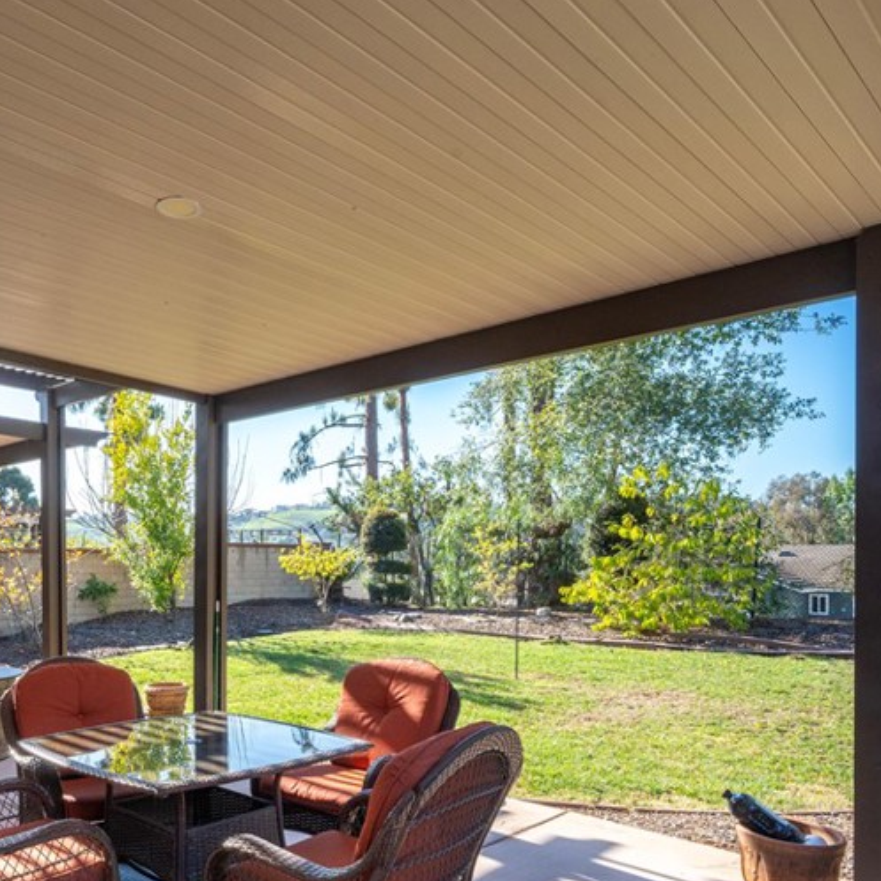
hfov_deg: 55.7
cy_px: 566
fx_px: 806
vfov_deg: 56.4
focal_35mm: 28
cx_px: 269
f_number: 13
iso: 640
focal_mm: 16
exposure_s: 1/200
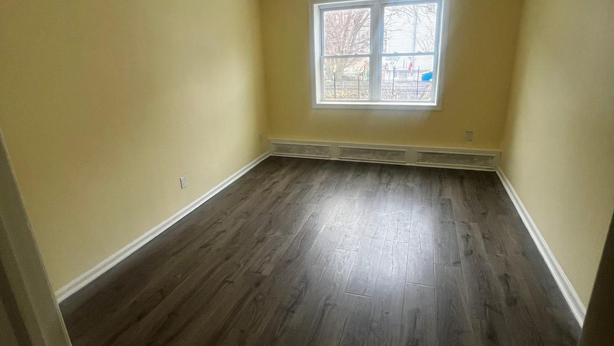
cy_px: 159
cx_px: 306
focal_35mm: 19
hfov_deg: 89.6
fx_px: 309
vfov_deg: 58.3
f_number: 1.8
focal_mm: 1.57
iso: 160
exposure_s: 1/120
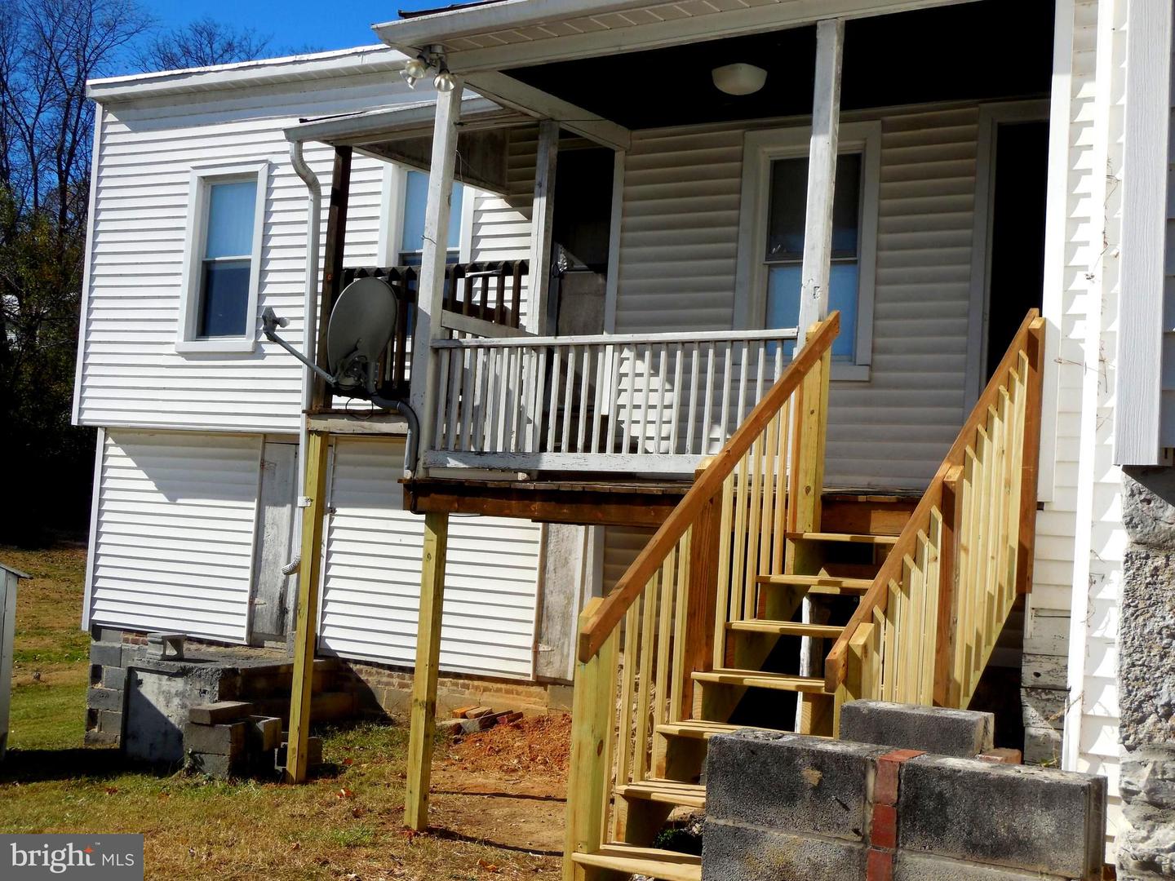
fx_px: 1561
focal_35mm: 46
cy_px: 440
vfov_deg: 31.5
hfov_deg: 41.2
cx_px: 588
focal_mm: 8.2
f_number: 3.8
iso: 125
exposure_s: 1/1600
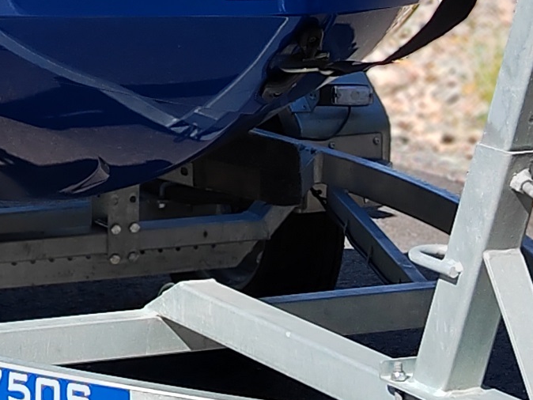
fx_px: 2526
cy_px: -33
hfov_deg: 11.7
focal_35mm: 164
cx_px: -146
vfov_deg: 9.0
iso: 50
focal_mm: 5.53
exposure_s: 1/1301
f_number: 4
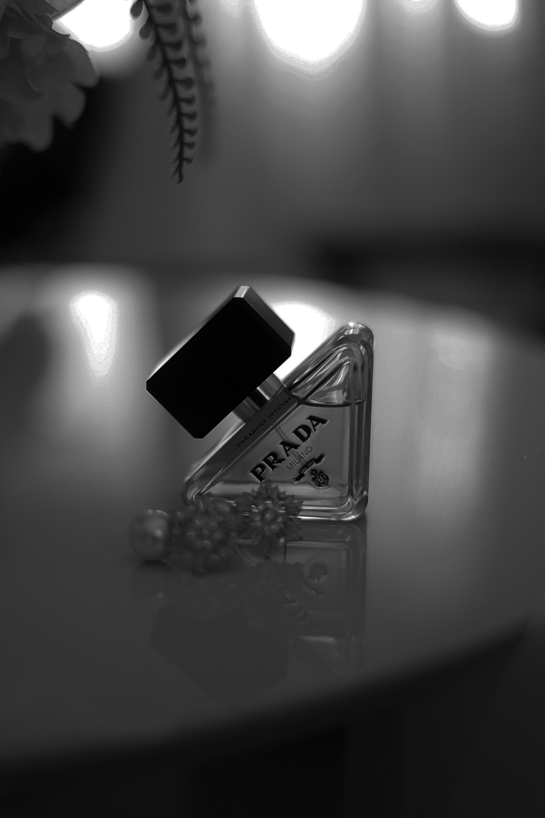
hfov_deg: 27.0
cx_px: 272
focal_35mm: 50
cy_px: 409
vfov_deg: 39.6
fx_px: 1135
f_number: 1.8
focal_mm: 50
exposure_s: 1/250
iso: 500
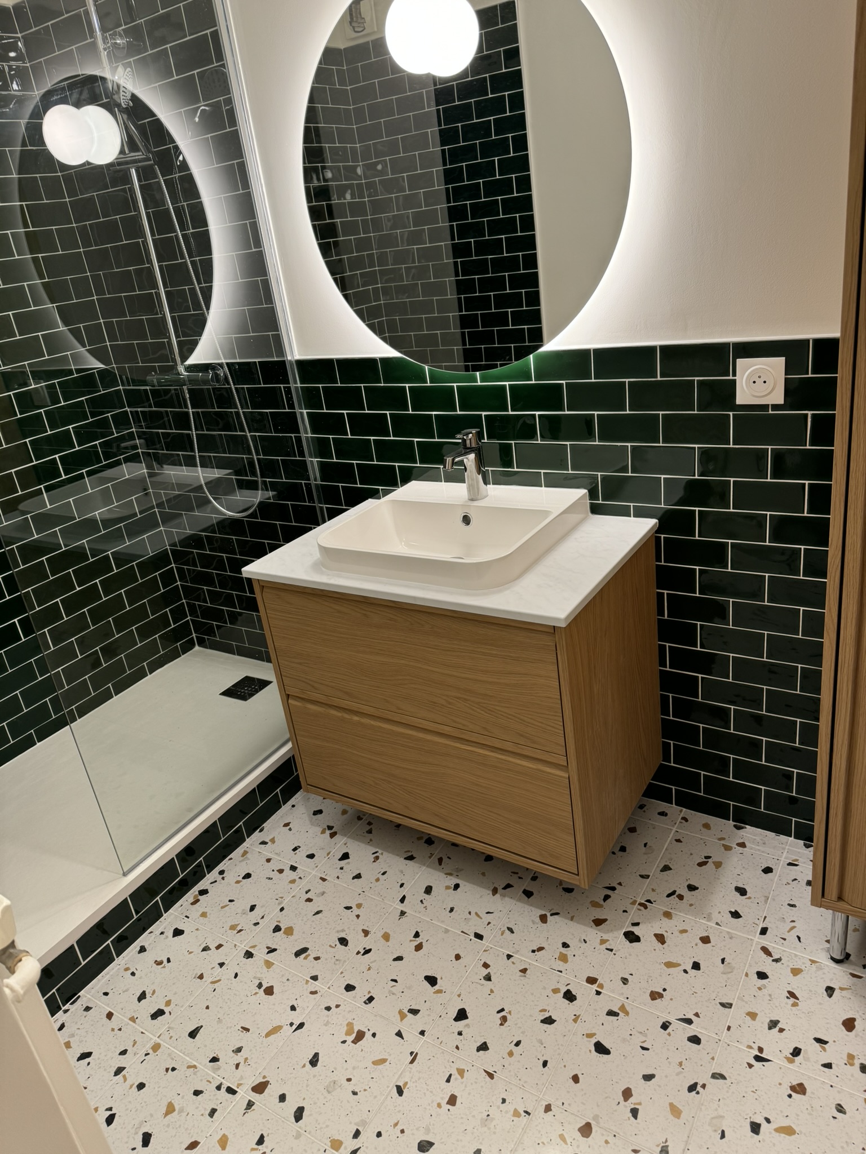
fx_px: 801
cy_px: 577
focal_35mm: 24
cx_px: 433
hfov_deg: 56.8
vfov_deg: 71.6
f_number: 1.78
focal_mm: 6.76
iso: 125
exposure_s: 1/50
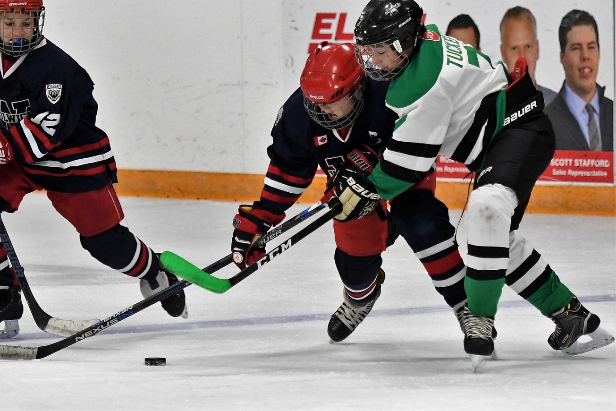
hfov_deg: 11.2
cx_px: 308
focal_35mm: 183
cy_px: 206
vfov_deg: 7.5
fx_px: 3131
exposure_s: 1/1000
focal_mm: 122
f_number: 2.8
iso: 2500
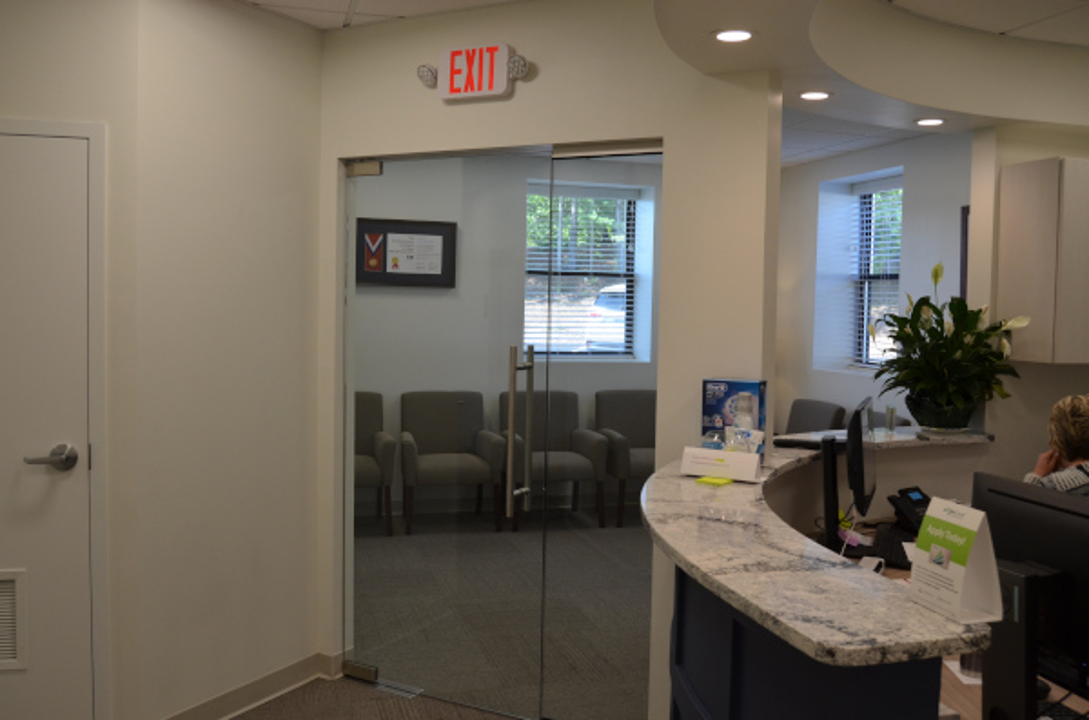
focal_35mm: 33
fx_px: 996
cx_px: 544
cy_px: 360
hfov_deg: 57.3
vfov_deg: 39.8
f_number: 5.6
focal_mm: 22
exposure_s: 1/125
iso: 400
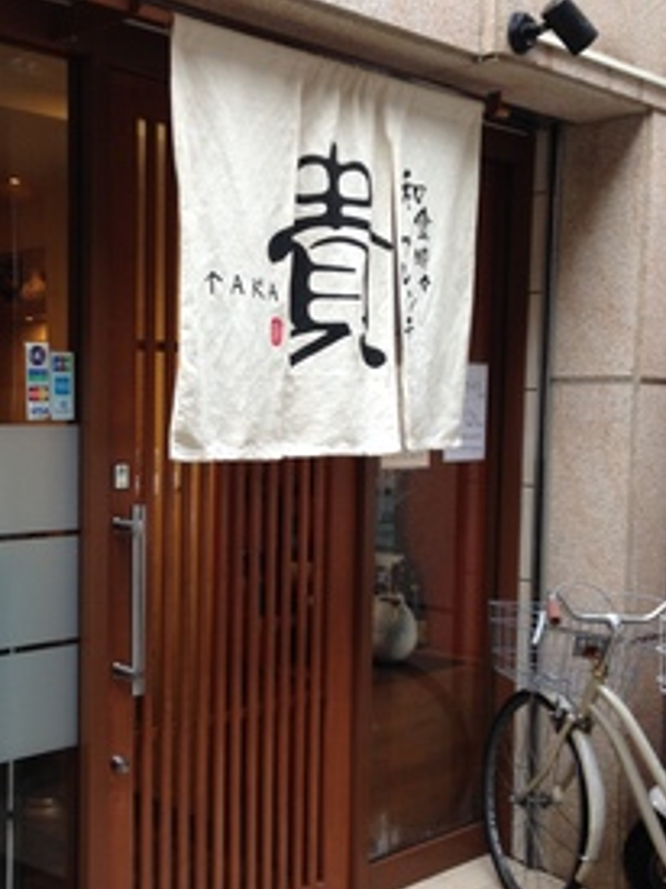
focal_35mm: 48
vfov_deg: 39.6
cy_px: 504
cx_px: 226
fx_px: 1232
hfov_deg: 30.0
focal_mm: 4.12
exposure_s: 1/24
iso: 50
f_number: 2.4
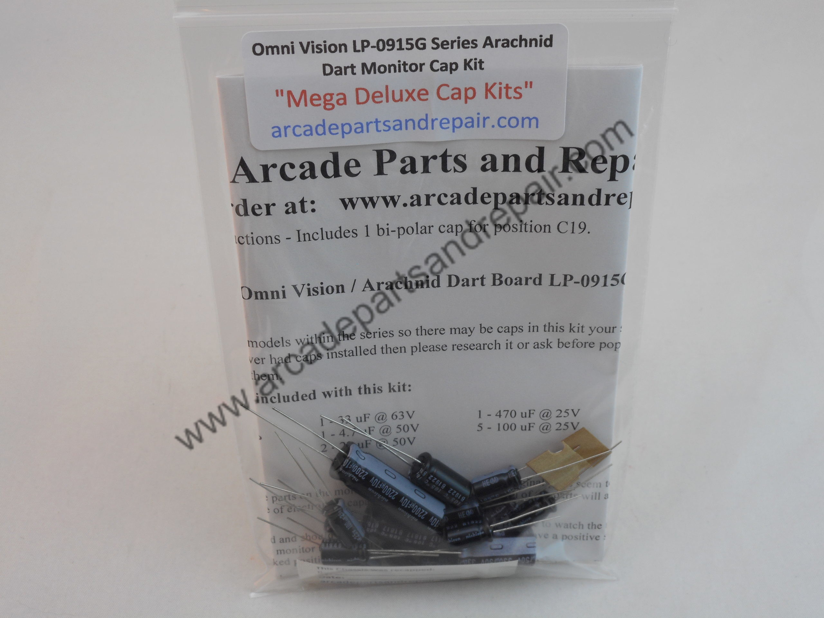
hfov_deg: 37.5
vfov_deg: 28.6
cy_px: 309
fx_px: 1214
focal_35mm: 51
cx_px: 412
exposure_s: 1/30
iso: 110
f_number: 4.9
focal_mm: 9.1
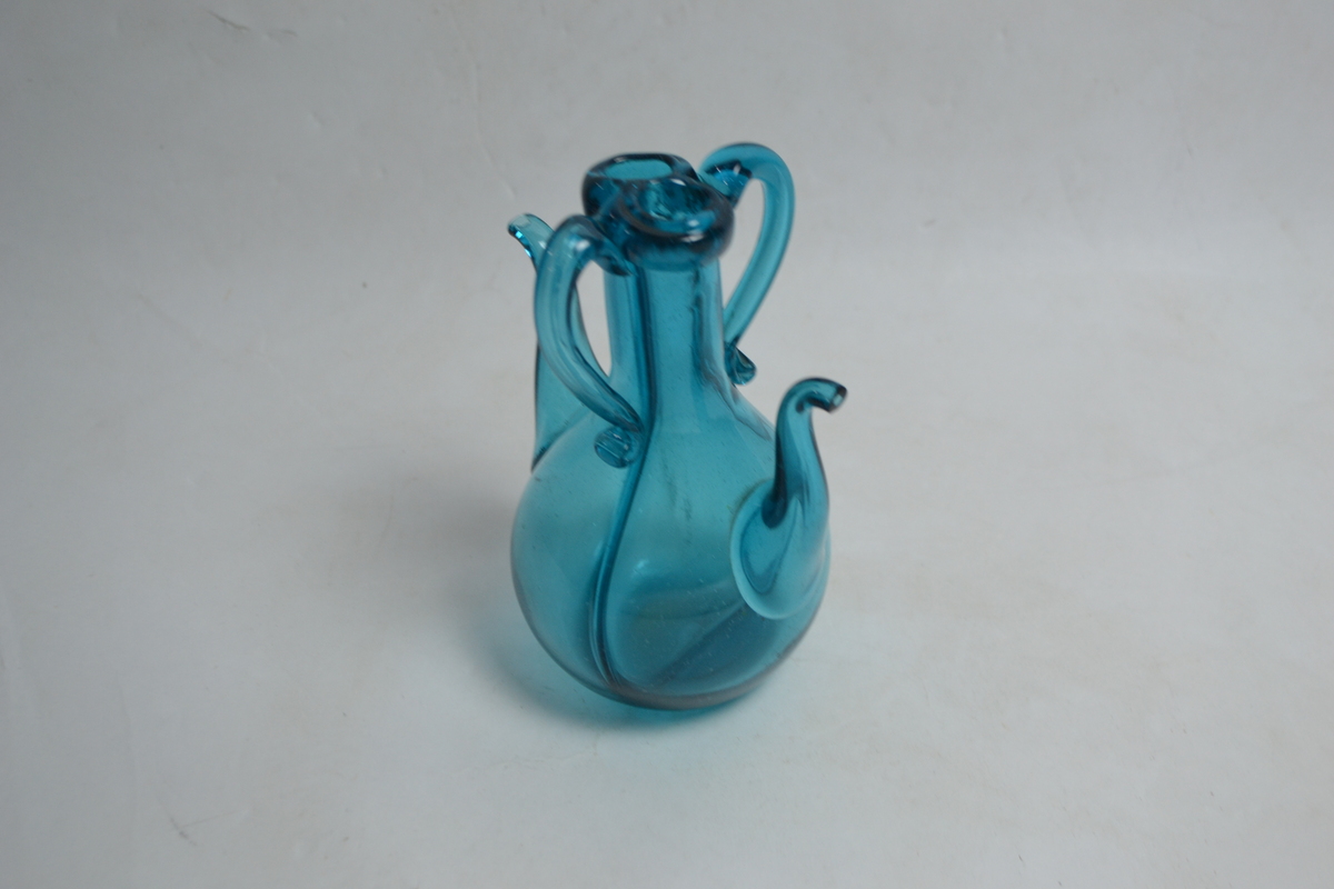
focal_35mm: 44
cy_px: 444
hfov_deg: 45.0
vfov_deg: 30.8
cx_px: 667
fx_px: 1612
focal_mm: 29
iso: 400
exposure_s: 1/30
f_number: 4.5
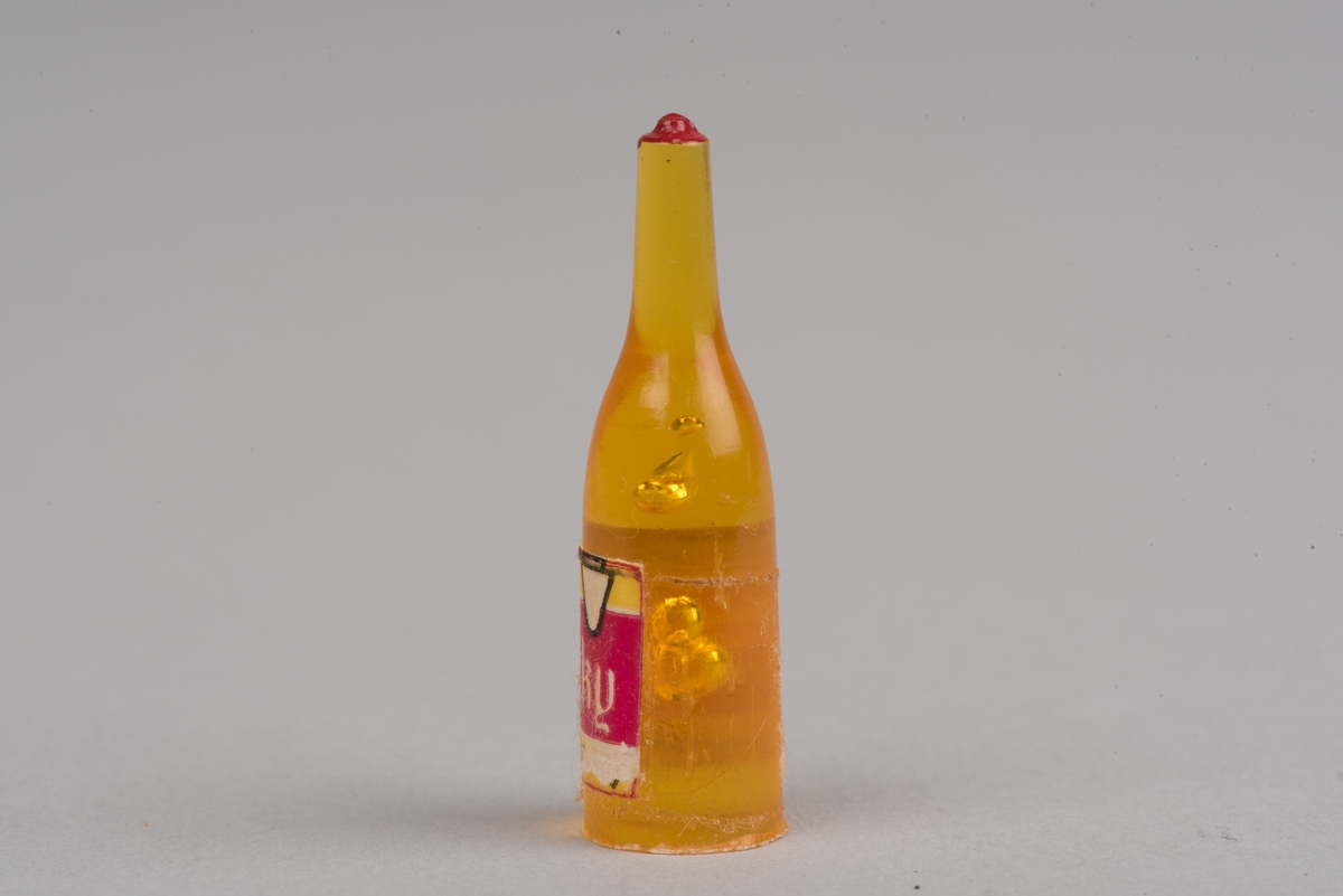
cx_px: 672
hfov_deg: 19.4
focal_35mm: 105
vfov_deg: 13.1
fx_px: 3918
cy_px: 448
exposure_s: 1/160
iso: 400
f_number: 25
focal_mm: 105
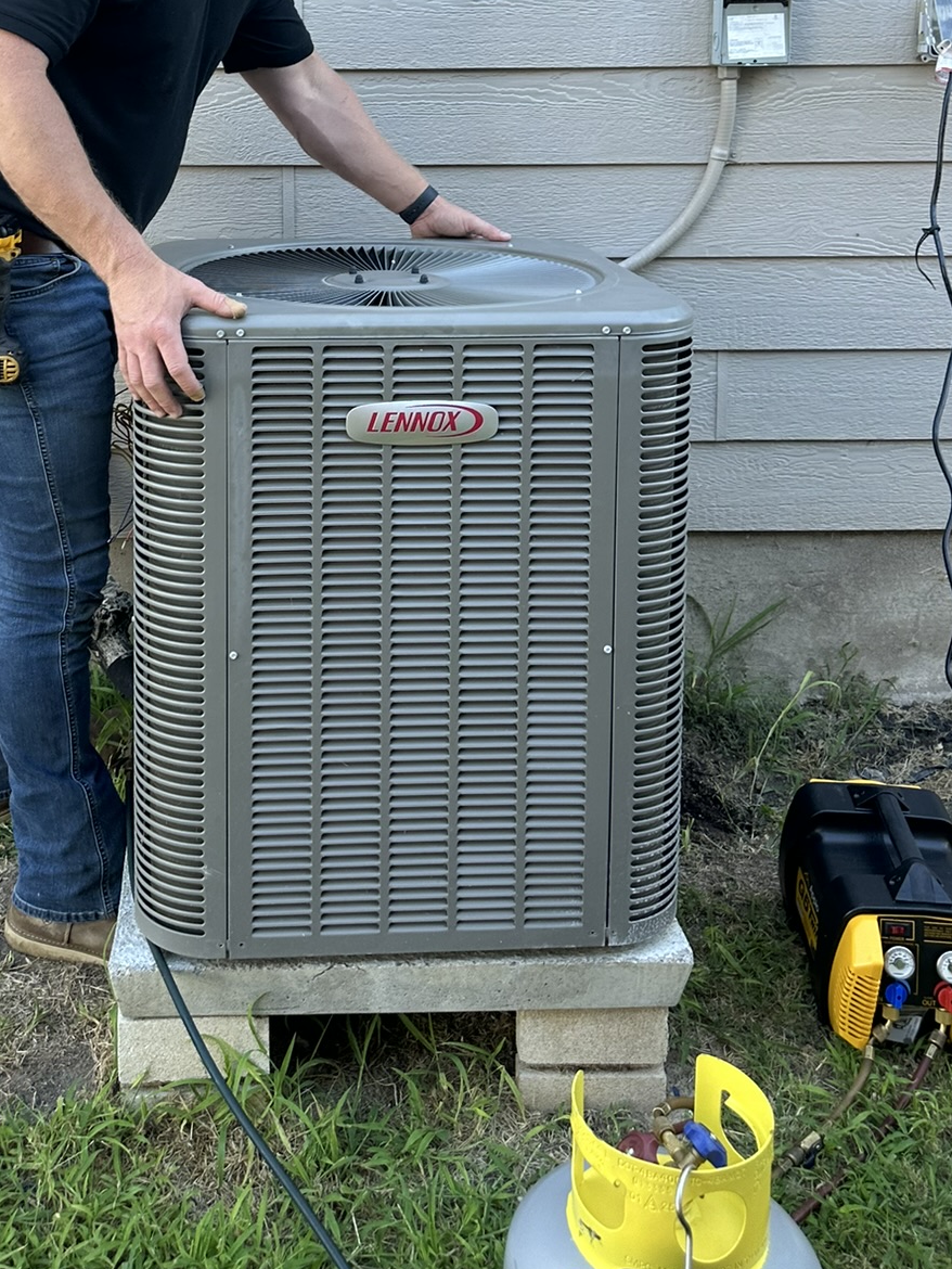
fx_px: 1540
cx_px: 311
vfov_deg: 42.6
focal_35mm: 42
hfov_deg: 34.0
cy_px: 241
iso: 64
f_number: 1.78
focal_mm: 6.86
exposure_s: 1/242
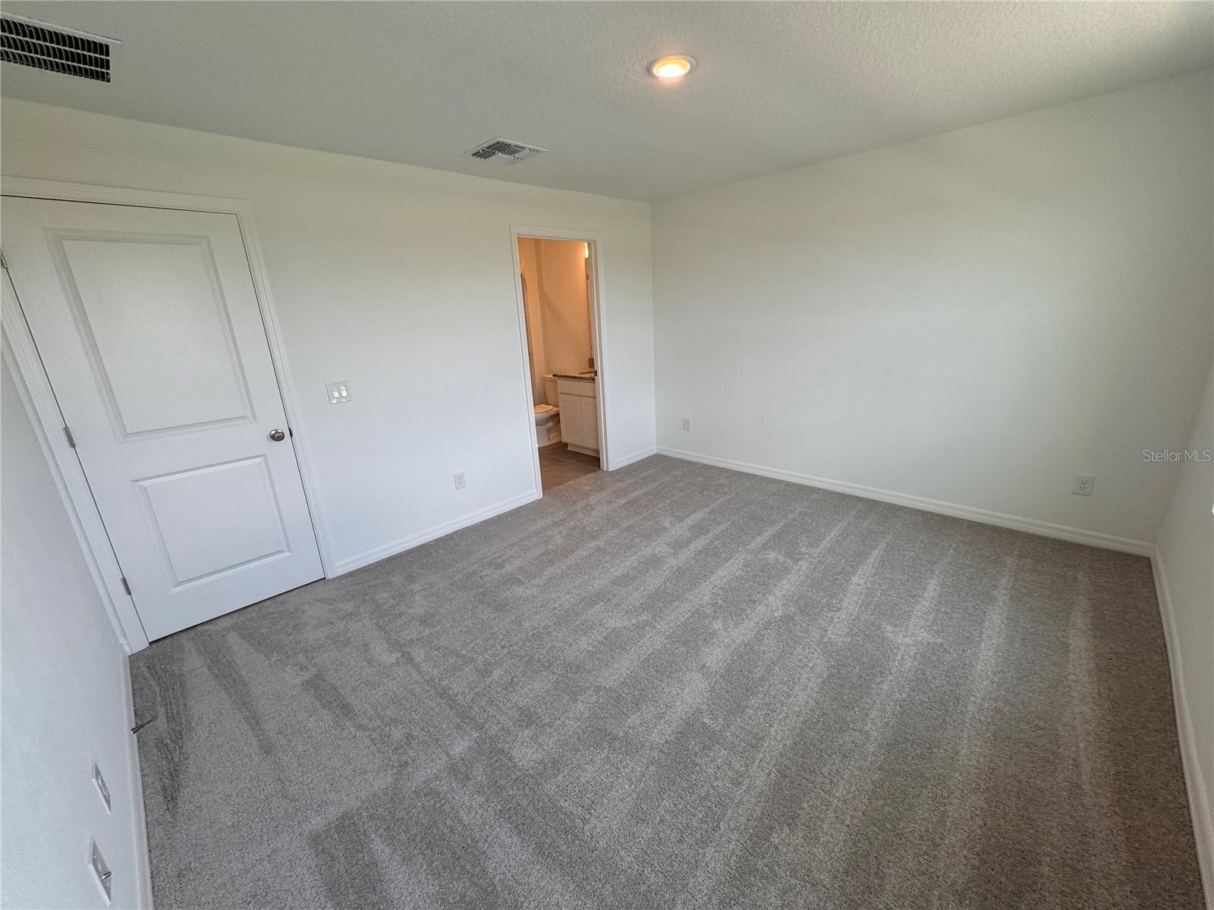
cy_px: 455
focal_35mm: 14
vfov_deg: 85.7
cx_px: 607
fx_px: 491
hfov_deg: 102.1
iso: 50
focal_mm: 2.22
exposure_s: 1/120
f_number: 2.2
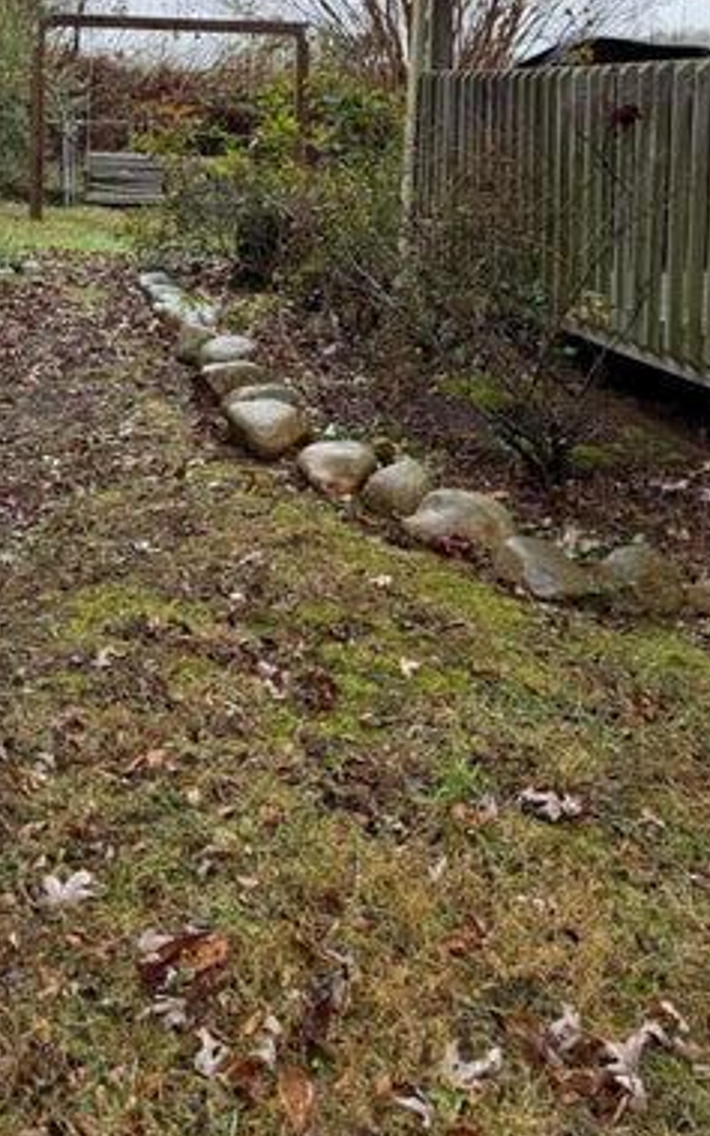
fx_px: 1331
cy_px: 201
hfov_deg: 29.6
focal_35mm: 43
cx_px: 228
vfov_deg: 43.7
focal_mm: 6.76
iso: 100
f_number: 1.78
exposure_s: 1/497
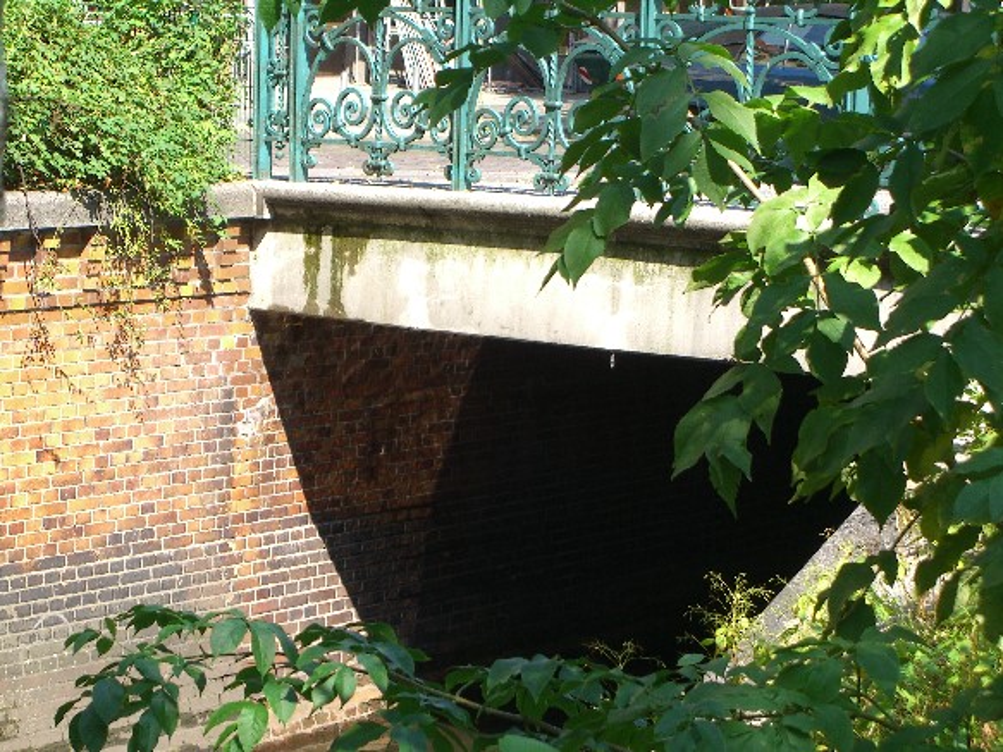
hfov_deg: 17.3
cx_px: 502
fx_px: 3302
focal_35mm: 114
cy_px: 376
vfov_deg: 13.0
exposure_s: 1/125
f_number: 5.1
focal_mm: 23.7
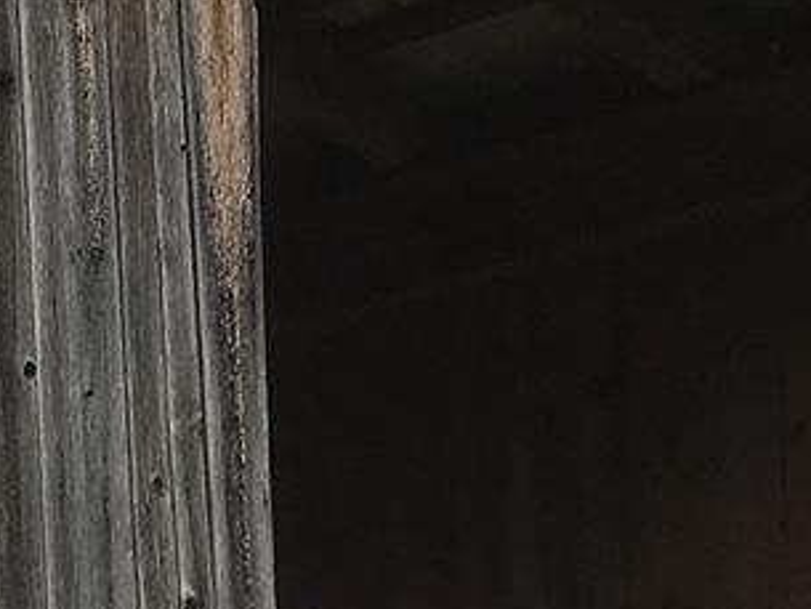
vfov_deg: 9.2
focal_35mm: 152
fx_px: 3563
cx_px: 109
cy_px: 1202
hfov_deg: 12.9
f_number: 2.2
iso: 25
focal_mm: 4.15
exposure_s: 1/793
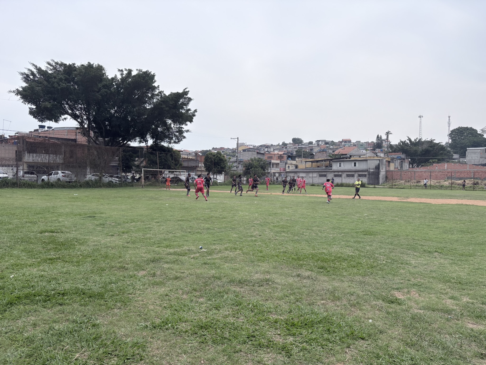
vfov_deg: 53.1
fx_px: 365
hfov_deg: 67.3
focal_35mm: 26
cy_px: 182
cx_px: 243
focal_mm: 5.96
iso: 50
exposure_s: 1/6329
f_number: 1.6
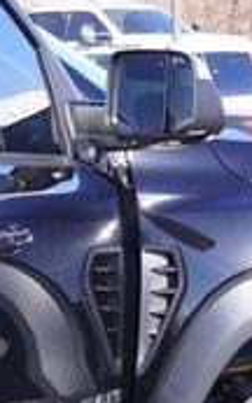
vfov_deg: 10.0
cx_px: -79
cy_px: 326
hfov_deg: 6.2
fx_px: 2308
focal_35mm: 210
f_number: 7.1
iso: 100
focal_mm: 37
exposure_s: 1/80
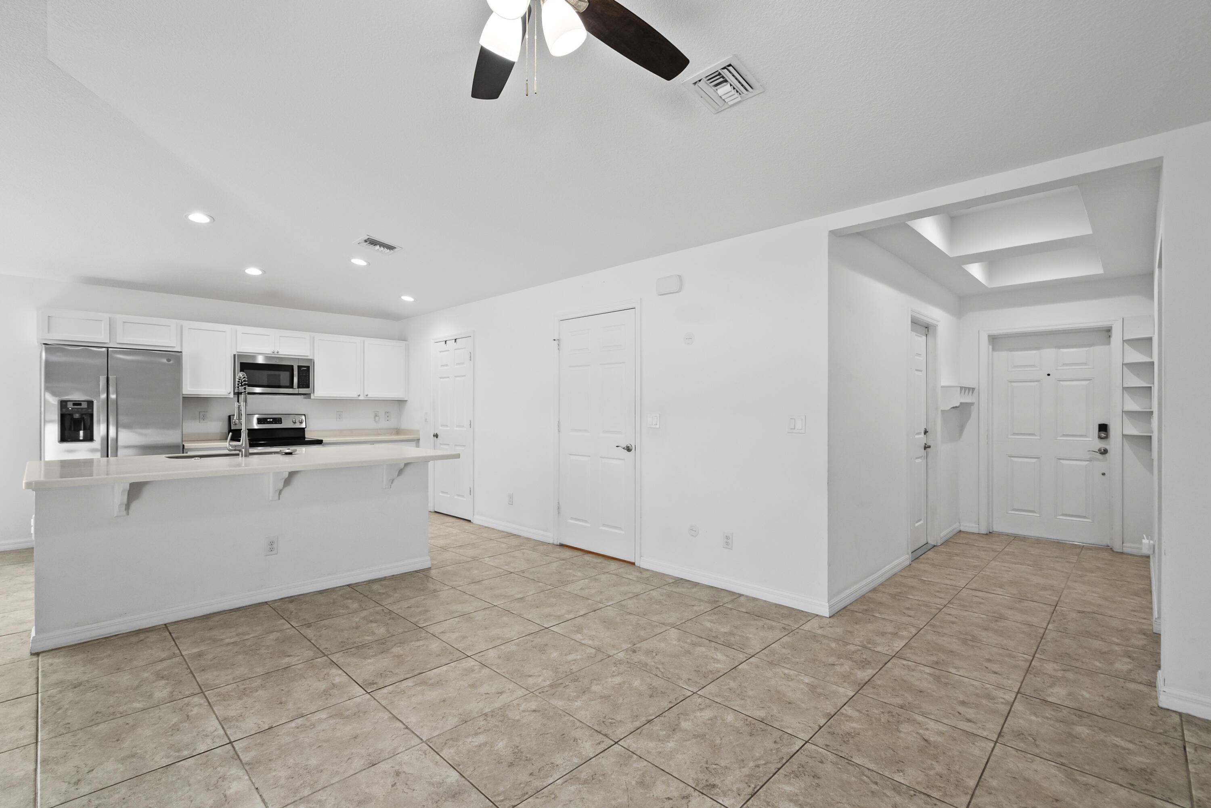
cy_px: 404
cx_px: 606
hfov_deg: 96.7
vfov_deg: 73.8
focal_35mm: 16
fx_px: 538
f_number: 8
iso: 1600
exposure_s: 1/13
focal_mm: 16
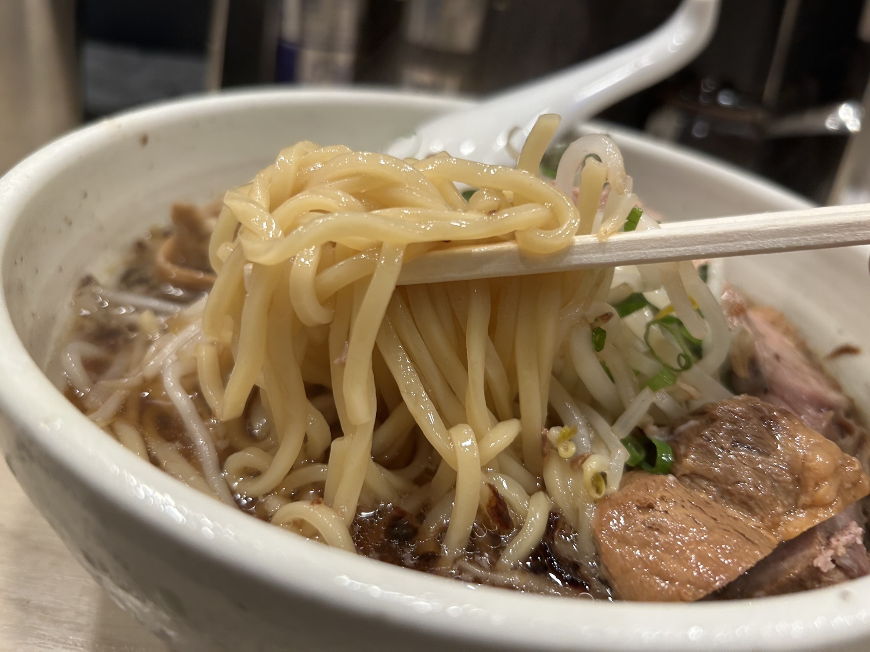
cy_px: 326
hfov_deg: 67.3
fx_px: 653
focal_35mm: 26
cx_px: 435
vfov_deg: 53.1
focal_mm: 5.7
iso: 100
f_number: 1.5
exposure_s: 1/50
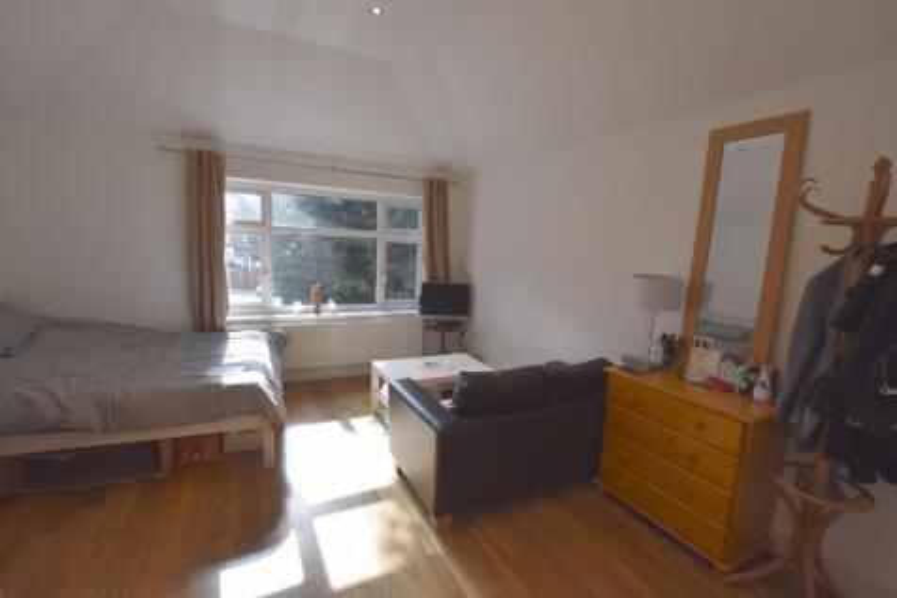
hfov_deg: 100.4
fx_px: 374
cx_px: 448
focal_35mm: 15
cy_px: 299
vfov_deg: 77.3
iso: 800
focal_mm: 10
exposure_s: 1/200
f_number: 7.1
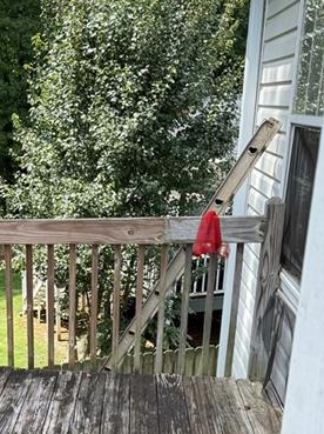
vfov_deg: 36.9
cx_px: 1
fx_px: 625
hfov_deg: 27.4
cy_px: 347
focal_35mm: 50
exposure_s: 1/683
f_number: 1.78
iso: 80
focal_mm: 6.76
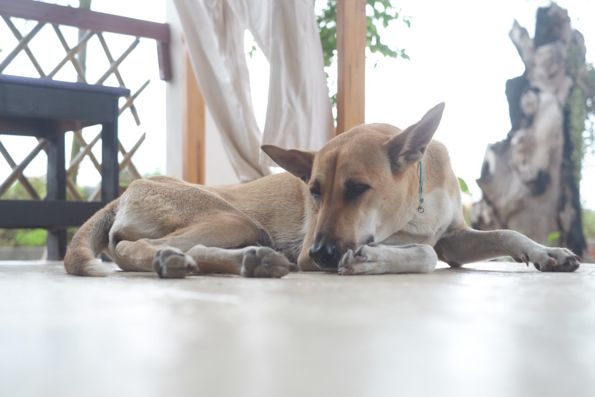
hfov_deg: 37.5
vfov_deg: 25.5
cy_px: 198
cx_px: 298
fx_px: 876
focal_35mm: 53
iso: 200
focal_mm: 35
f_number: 2.8
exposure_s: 1/500
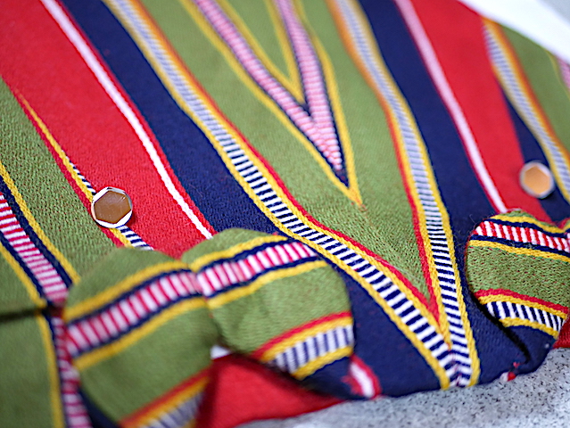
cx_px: 285
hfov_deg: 38.2
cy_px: 214
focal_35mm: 50
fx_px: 824
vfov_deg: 29.1
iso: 800
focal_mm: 25
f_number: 1.7
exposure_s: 1/60
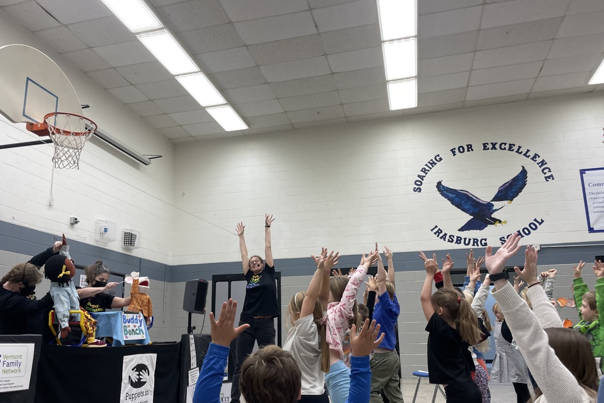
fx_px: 470
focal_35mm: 28
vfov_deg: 46.3
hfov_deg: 65.5
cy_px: 229
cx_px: 297
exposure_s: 1/120
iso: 100
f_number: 1.6
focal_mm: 4.2
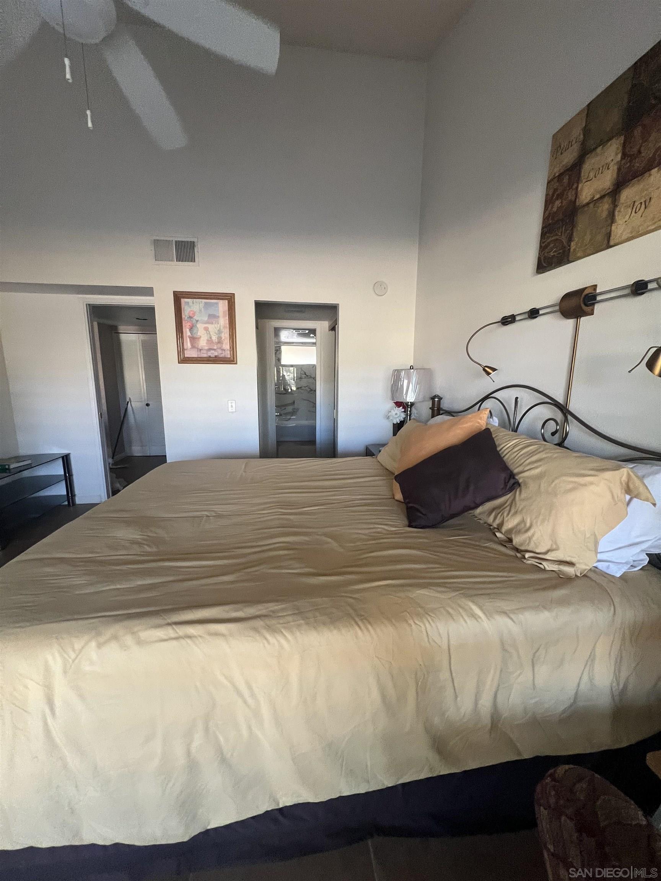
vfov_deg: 106.2
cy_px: 440
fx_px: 331
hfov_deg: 89.9
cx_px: 330
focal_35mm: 13
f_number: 1.8
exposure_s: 1/60
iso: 320
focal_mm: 1.57
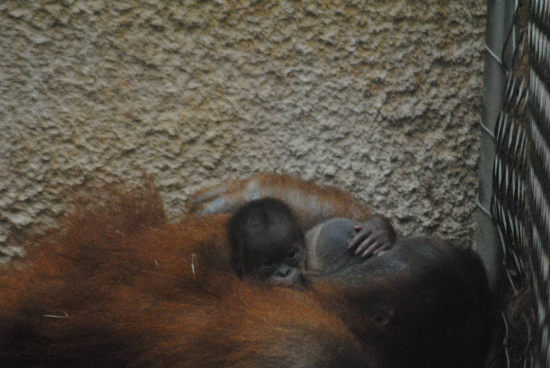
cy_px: 184
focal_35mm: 450
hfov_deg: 4.6
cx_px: 275
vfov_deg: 3.1
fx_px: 6883
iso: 1600
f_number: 5.6
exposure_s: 1/25
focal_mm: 300
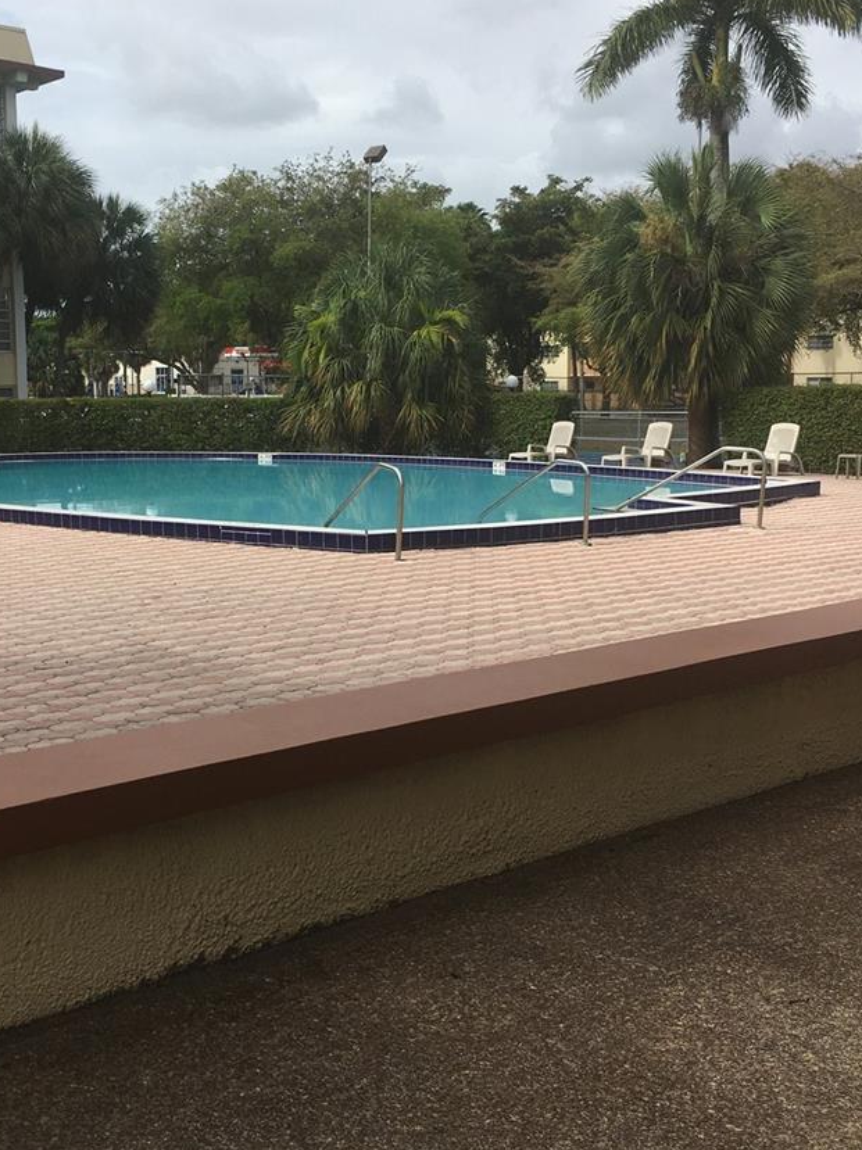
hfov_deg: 34.2
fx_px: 1396
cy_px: 553
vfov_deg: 44.8
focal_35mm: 42
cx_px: 340
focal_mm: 4.15
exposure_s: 1/1972
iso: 25
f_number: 2.2
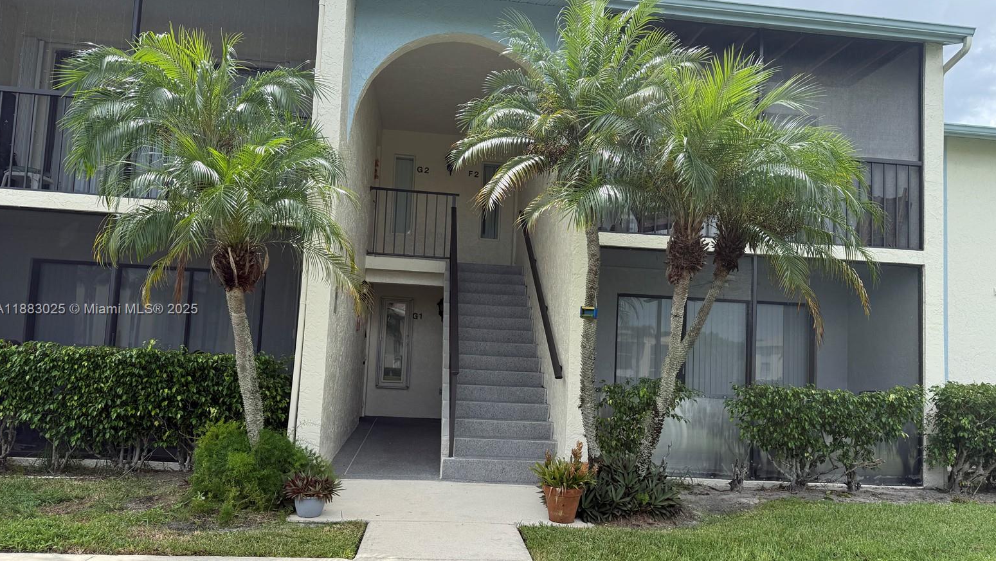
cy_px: 310
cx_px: 507
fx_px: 713
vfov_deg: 42.9
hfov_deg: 69.8
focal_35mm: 27
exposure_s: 1/2232
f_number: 1.78
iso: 80
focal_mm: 6.76
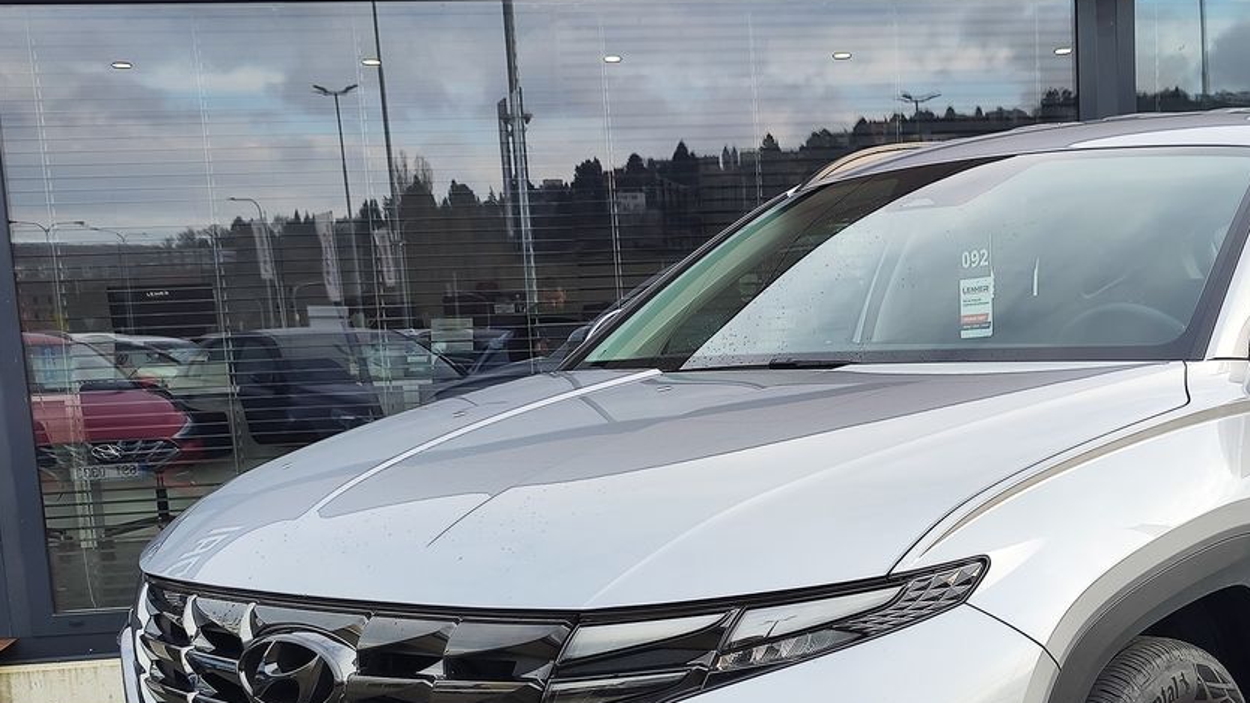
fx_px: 1193
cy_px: 652
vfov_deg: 31.1
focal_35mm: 36
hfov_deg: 53.4
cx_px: 895
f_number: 1.69
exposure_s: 1/169
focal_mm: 7.01
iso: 50
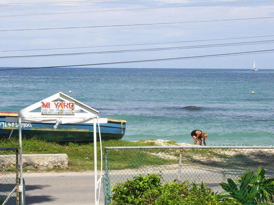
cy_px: 102
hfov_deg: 18.2
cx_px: 137
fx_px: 855
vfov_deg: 13.7
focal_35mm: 108
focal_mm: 18
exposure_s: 1/320
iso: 80
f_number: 8
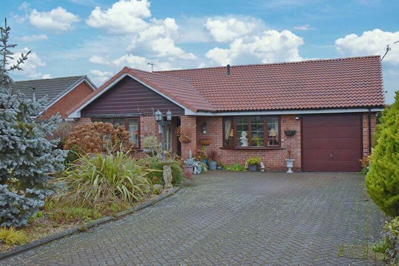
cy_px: 133
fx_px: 382
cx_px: 200
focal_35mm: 34
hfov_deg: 55.1
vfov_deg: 38.4
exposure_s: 1/200
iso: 800
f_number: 3.8
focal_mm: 23
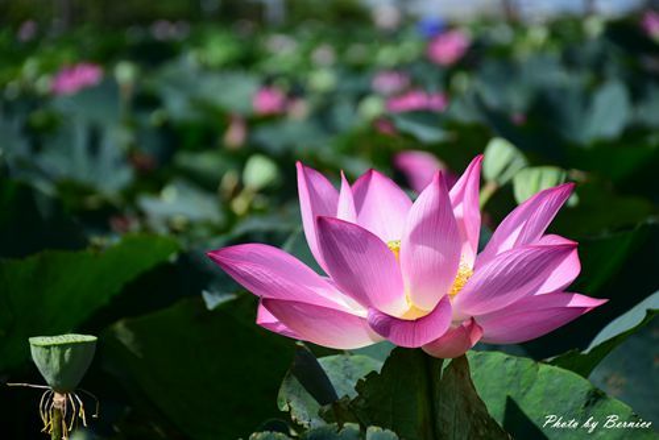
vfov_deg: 10.8
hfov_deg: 16.1
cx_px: 330
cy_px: 220
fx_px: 2335
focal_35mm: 128
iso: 100
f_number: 5.6
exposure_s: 1/640
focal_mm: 85
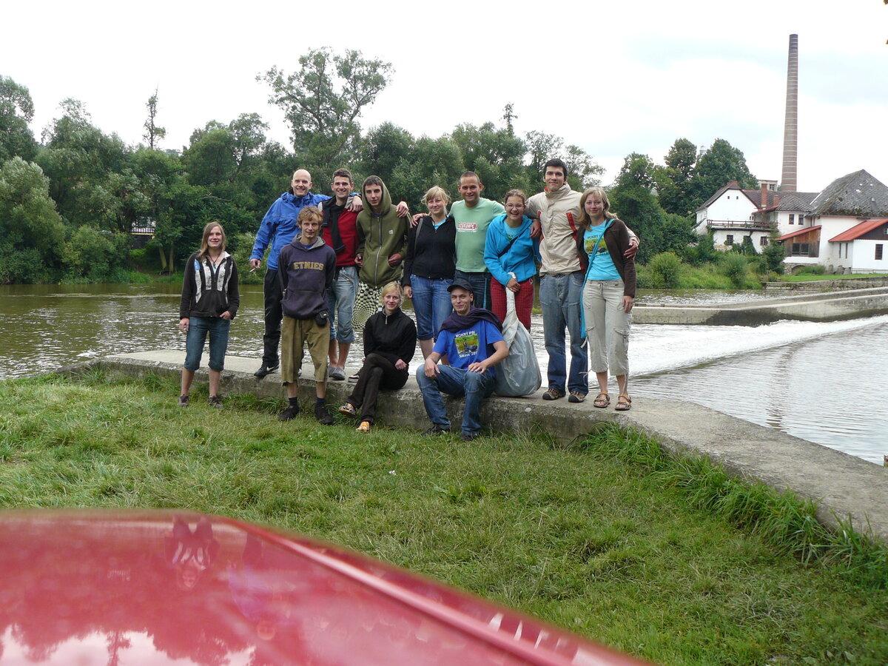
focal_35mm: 36
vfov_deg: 39.7
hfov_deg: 51.4
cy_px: 333
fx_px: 924
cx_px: 444
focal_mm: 6
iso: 100
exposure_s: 1/160
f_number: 4
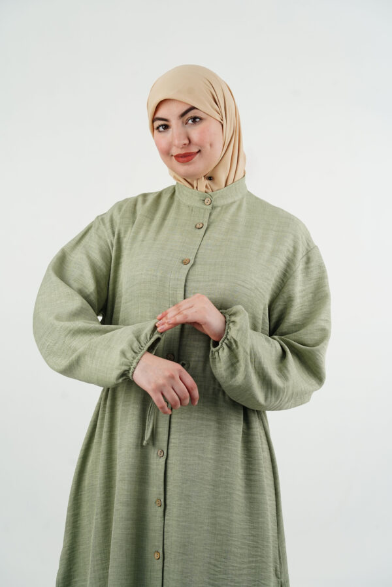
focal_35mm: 105
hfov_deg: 13.0
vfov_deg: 19.5
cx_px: 196
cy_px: 294
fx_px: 1715
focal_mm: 105
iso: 400
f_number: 6.3
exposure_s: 1/100
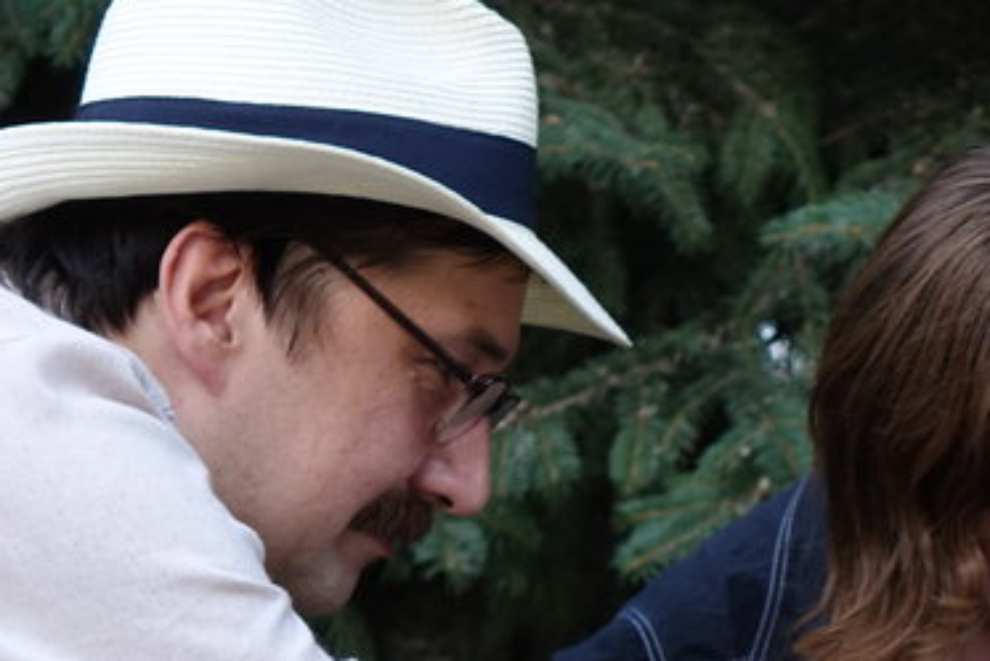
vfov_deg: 7.4
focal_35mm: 184
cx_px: 987
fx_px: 5062
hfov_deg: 11.1
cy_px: 747
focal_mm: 24.75
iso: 200
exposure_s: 1/250
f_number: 3.2
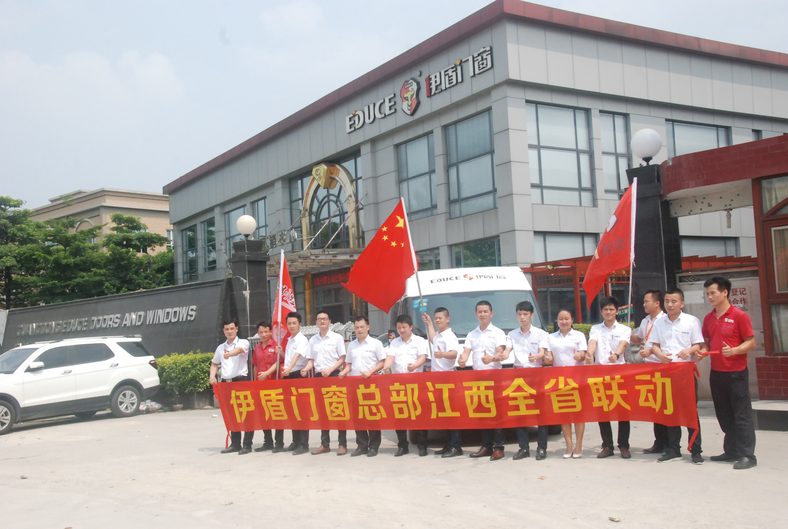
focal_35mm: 38
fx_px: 823
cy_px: 264
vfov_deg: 35.7
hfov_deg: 51.2
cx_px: 394
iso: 1000
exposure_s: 1/800
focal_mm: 25
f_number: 14
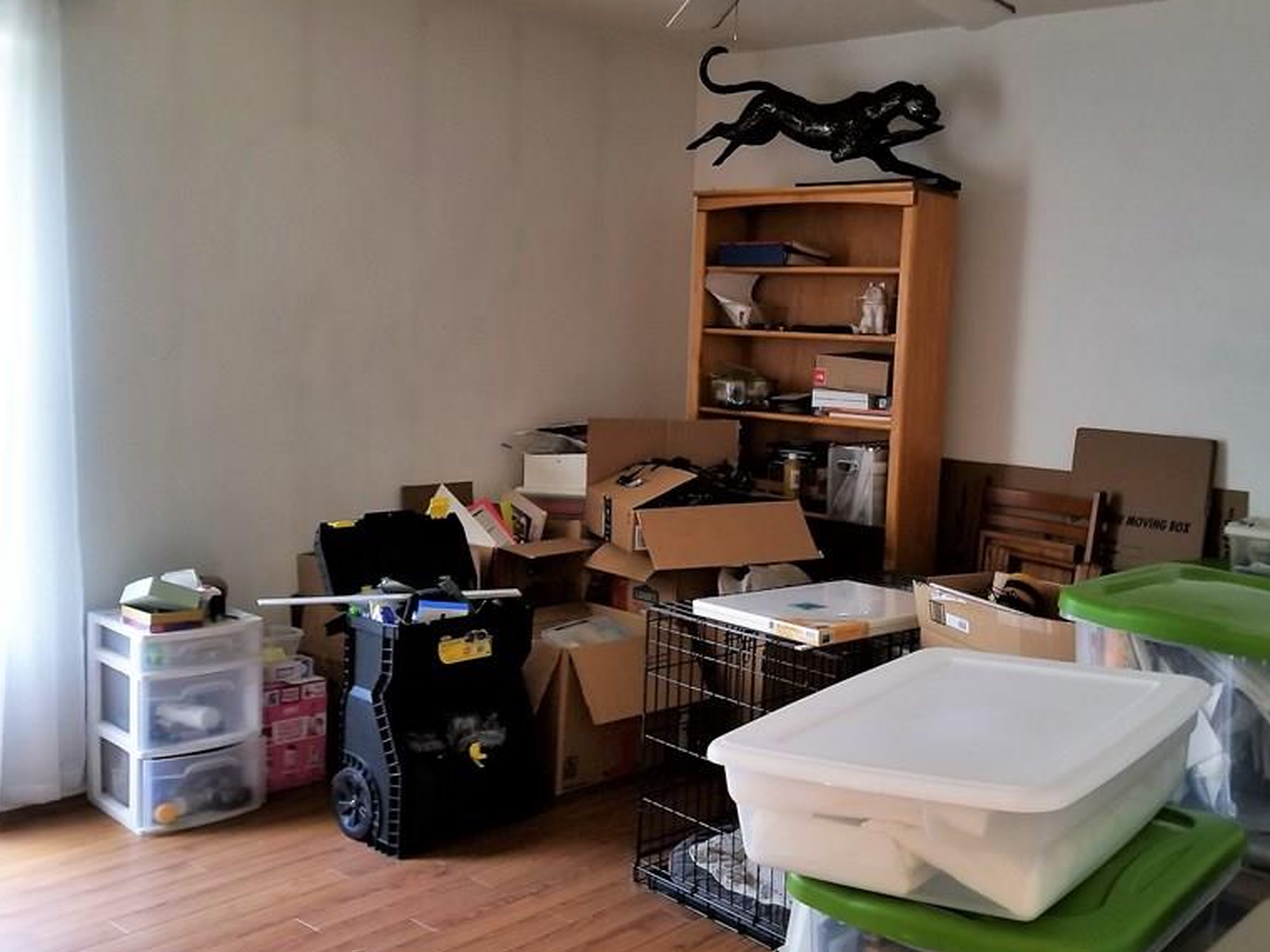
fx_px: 1284
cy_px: 467
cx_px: 753
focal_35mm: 35
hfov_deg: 52.3
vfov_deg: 40.7
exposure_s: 1/20
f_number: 1.7
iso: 200
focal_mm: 4.25
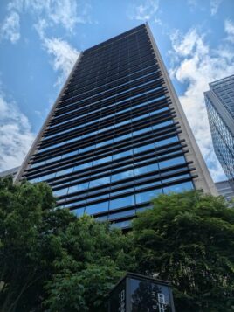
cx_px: 117
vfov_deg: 69.4
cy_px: 156
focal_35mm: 25
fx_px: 225
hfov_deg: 54.9
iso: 33
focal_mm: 5.43
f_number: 1.89
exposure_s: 1/5917
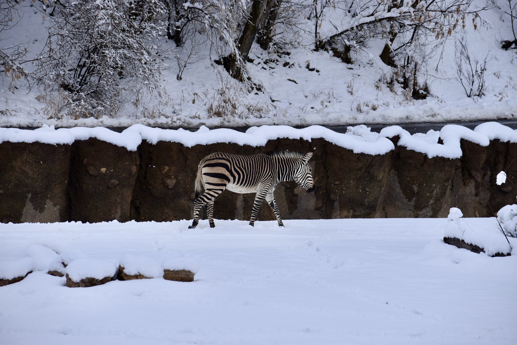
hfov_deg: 11.2
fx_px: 2628
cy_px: 172
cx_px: 258
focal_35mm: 183
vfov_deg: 7.5
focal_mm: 122
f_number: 5.6
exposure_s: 1/500
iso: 200
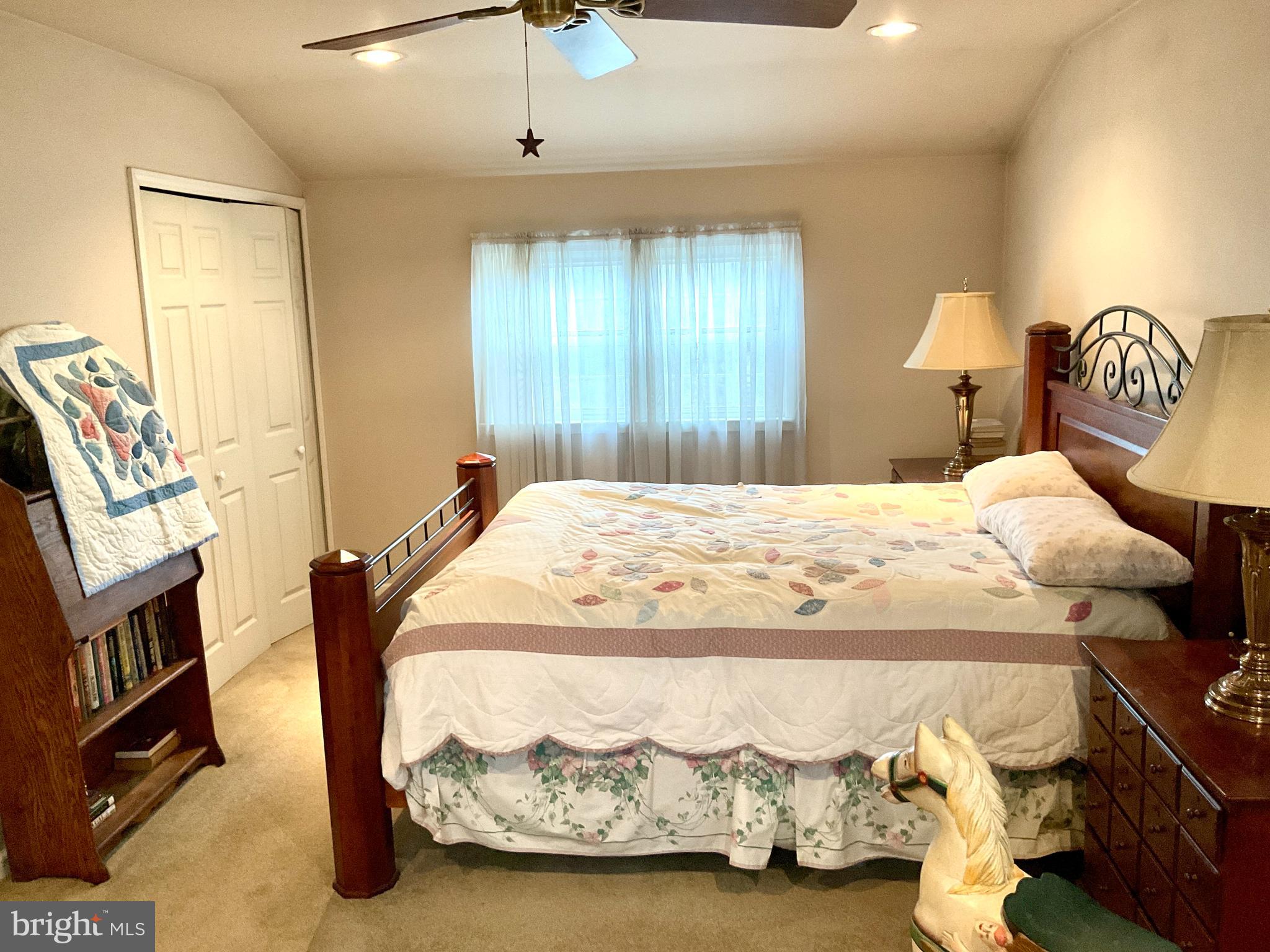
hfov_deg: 61.7
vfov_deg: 48.2
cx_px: 635
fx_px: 1064
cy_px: 476
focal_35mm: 29
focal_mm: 3
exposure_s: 1/60
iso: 160
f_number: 1.8
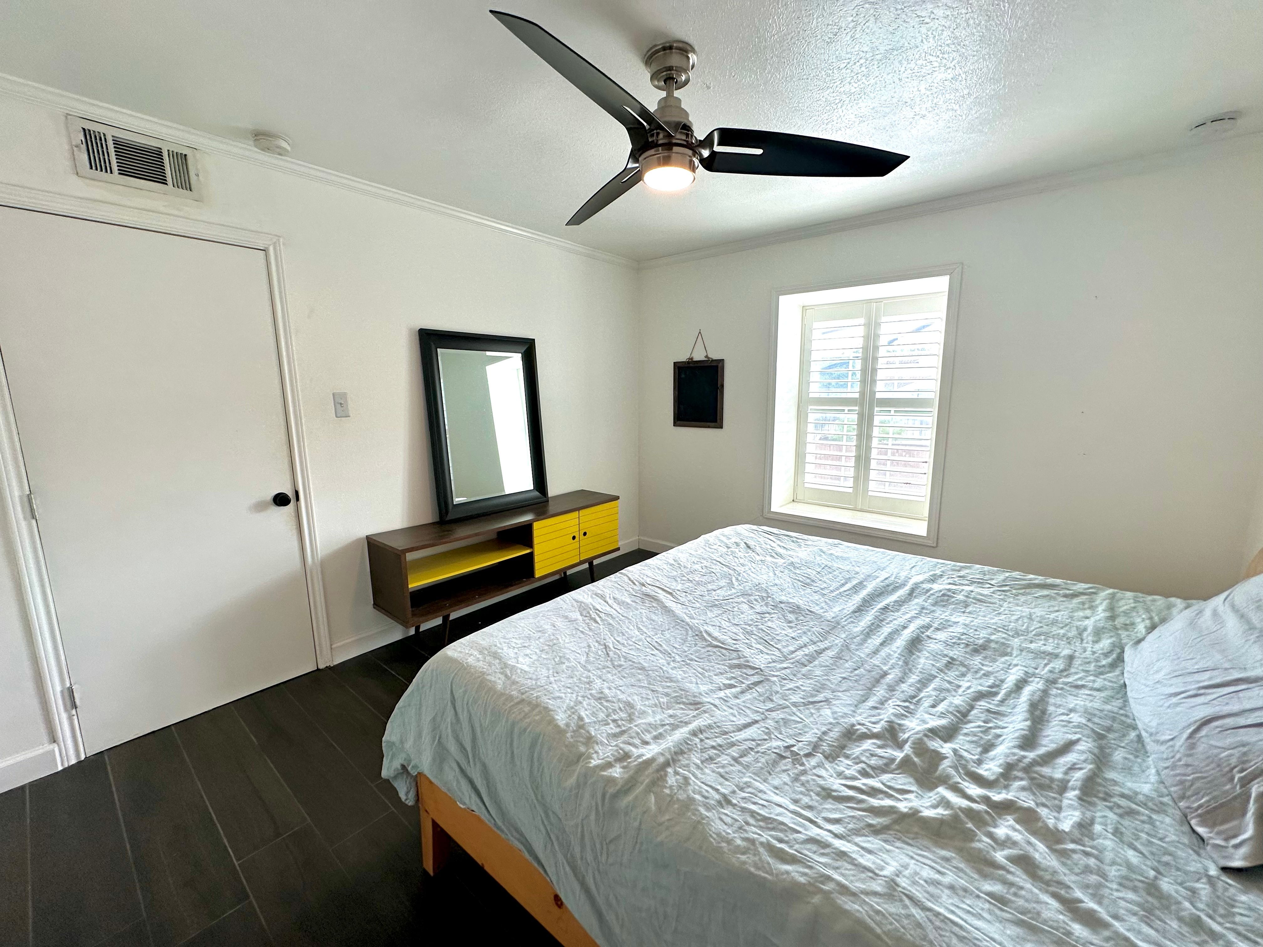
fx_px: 511
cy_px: 474
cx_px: 632
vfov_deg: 85.7
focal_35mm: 14
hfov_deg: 102.1
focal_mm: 2.22
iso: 80
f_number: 2.2
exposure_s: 1/120
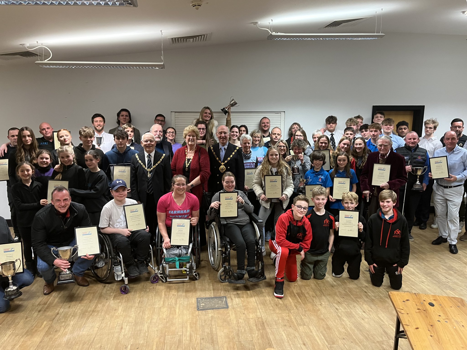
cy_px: 175
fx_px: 351
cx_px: 234
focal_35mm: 26
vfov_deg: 53.1
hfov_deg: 67.3
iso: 400
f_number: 1.6
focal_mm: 5.1
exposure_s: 1/54
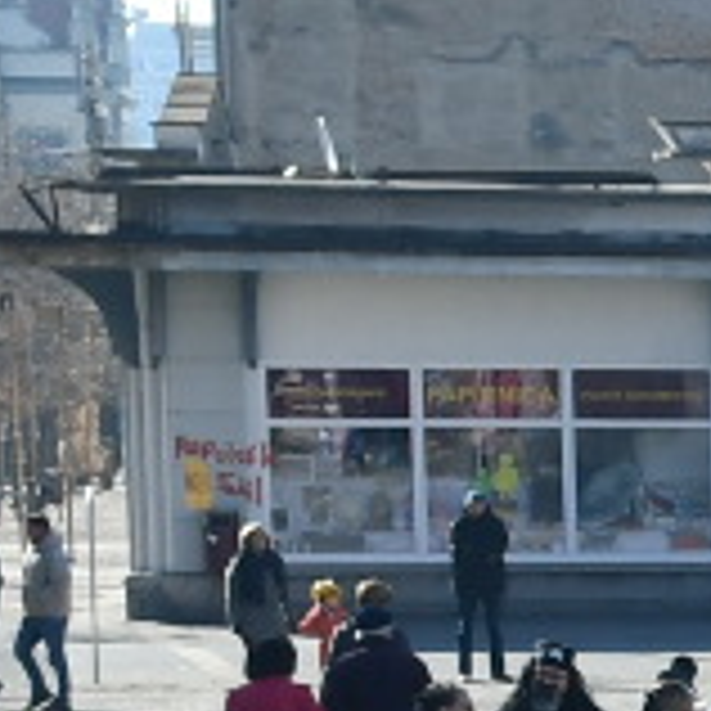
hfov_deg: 5.9
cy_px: 1274
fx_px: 6088
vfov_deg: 6.5
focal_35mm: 262
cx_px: 2506
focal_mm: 20
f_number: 8
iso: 140
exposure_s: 1/250
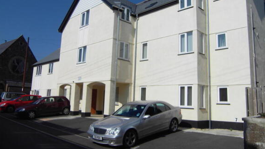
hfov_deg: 62.6
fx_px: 218
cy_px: 62
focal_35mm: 31
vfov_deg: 37.7
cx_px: 132
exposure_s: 1/800
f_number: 7.3
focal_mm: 6
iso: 80
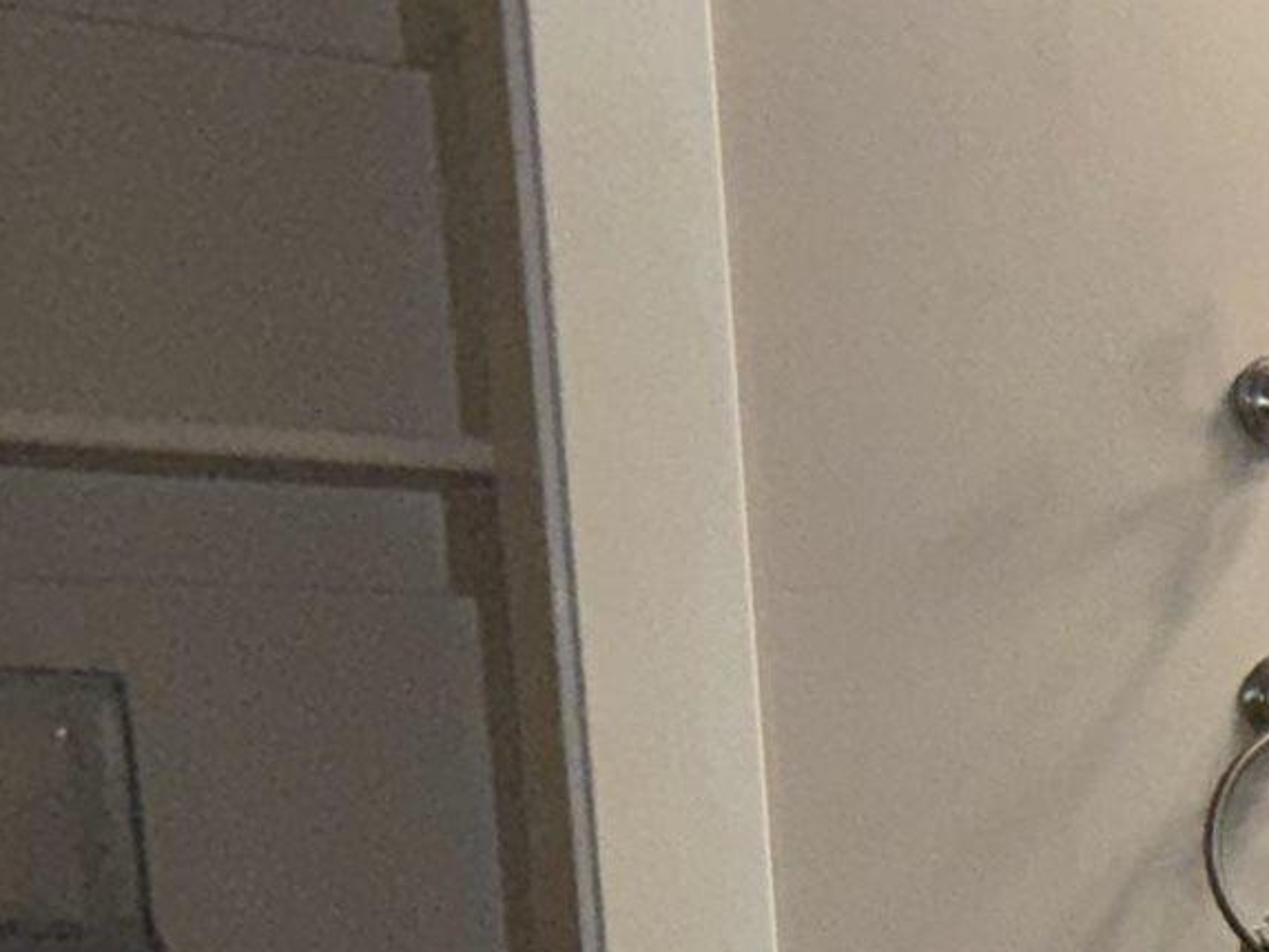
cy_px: 1187
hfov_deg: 19.7
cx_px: 2246
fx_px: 2750
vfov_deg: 18.5
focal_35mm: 75
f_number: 2.2
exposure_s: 1/122
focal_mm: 2.22
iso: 40
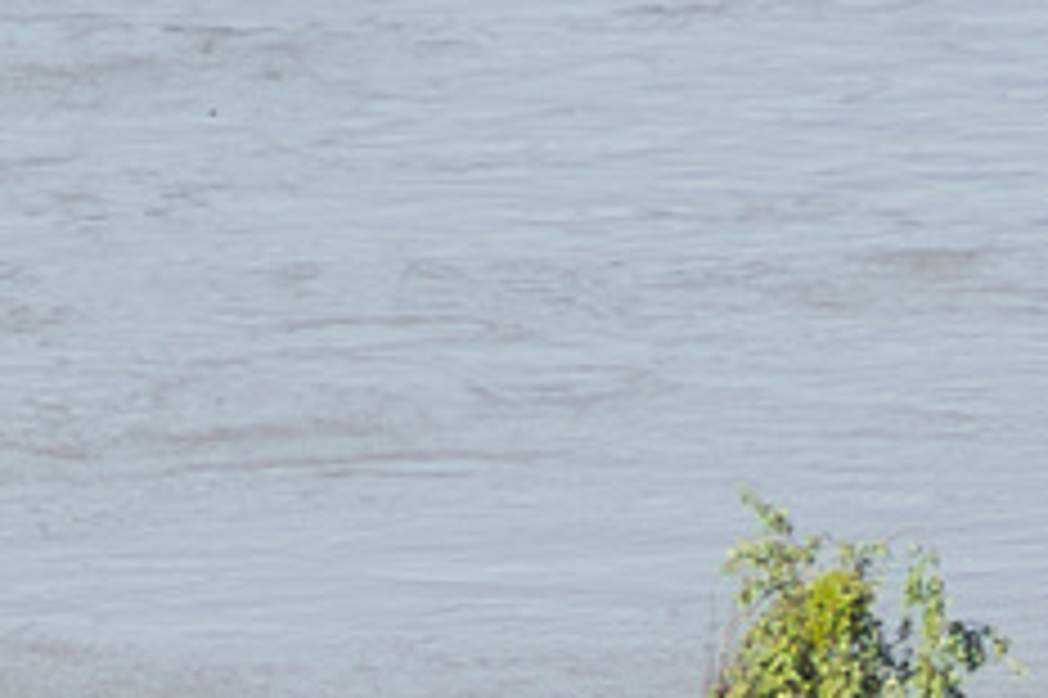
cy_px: 1797
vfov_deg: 0.6
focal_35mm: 2282
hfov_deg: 0.9
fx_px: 66383
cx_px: -1523
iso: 100
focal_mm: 210
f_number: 8
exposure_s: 1/160
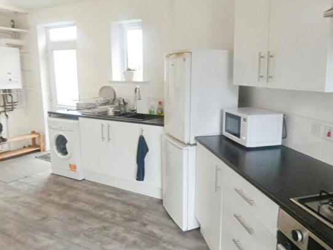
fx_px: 250
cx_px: 186
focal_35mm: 26
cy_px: 121
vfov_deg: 53.1
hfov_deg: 67.1
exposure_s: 1/60
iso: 250
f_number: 2.8
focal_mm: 3.6
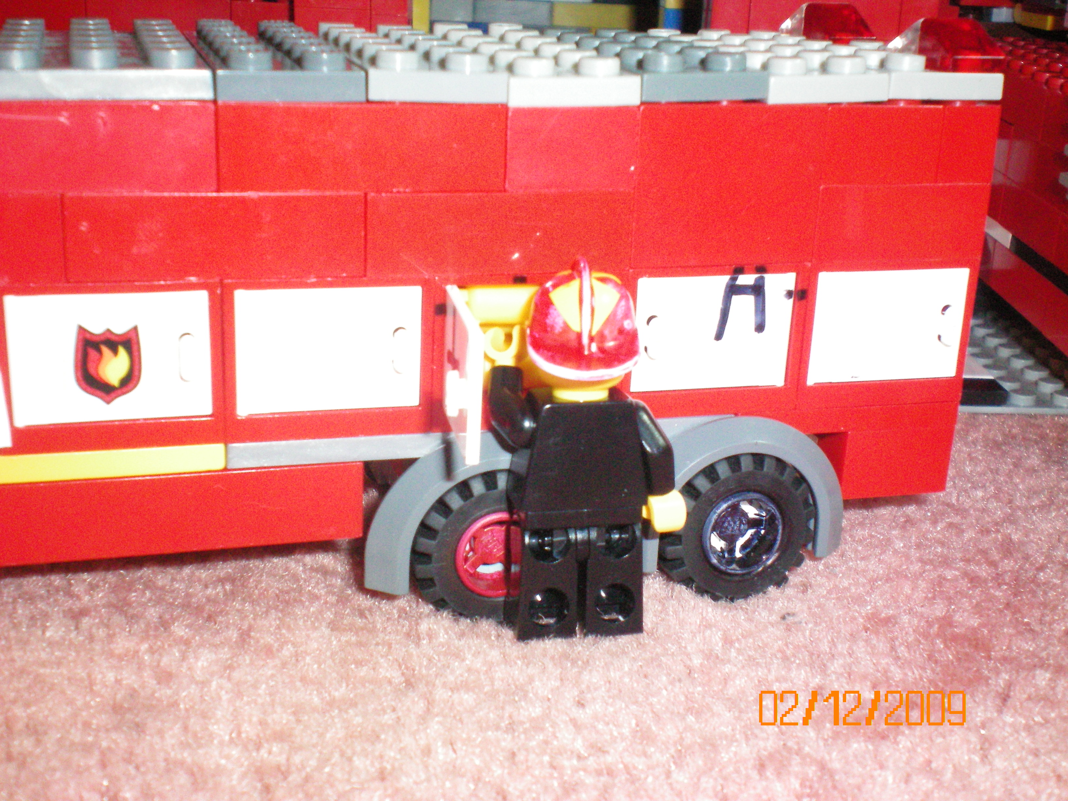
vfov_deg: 32.9
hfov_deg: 42.9
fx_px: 1358
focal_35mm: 44
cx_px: 534
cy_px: 400
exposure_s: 1/60
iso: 400
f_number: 4.9
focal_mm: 7.4
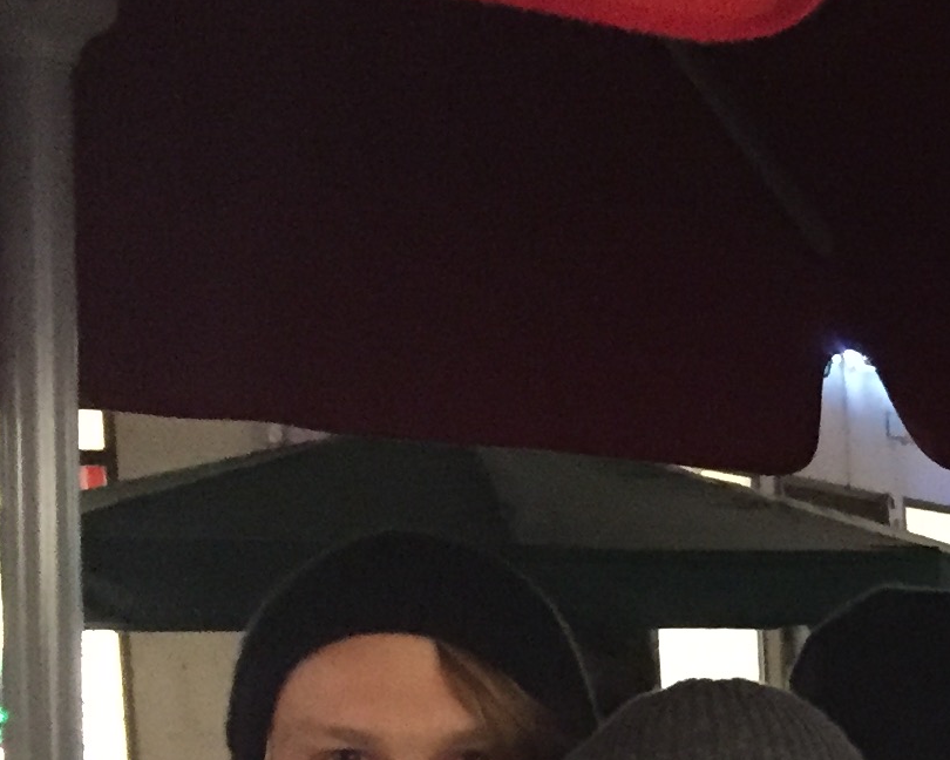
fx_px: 3205
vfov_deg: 12.9
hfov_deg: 14.4
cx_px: 1818
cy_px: 1121
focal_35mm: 114
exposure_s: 1/17
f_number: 2.2
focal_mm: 4.15
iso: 400
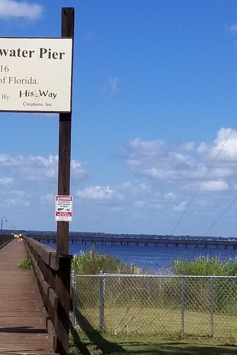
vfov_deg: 44.3
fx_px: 434
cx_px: 27
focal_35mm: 44
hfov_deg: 29.4
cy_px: 146
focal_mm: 4.25
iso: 50
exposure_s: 1/4587
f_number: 1.7
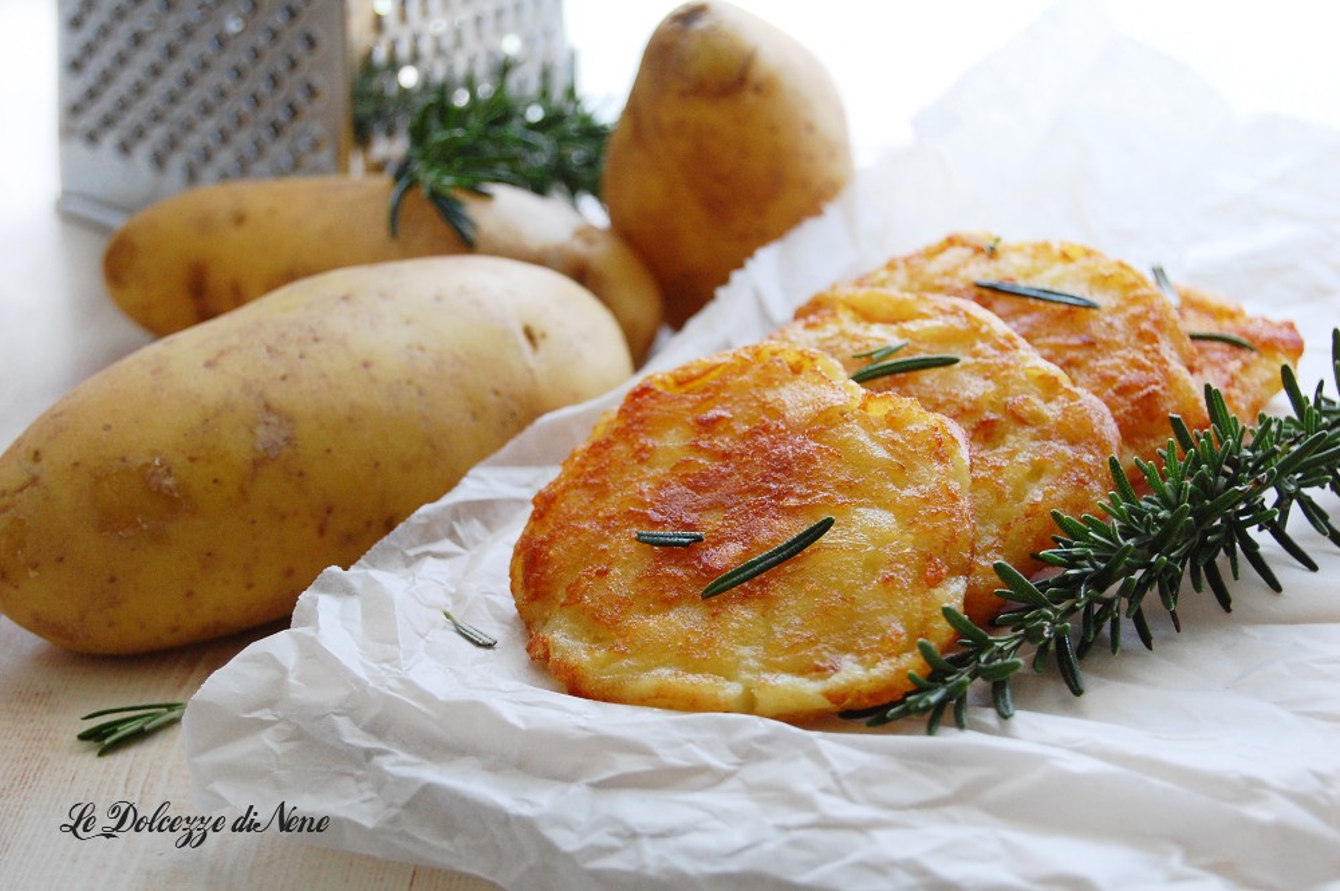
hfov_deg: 24.6
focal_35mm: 82
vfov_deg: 16.5
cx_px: 670
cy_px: 446
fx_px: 3068
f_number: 5.6
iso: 800
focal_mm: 55
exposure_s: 1/50
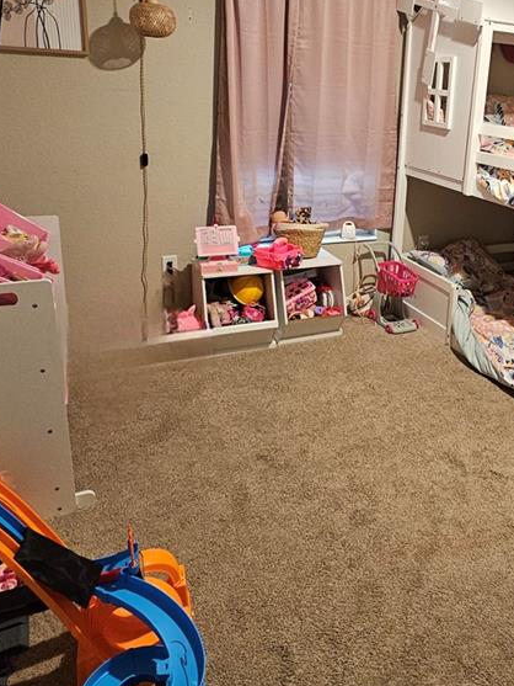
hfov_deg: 47.5
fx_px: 554
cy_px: 254
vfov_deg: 62.5
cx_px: 397
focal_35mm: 28
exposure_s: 1/30
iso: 640
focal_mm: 2.2
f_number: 2.2
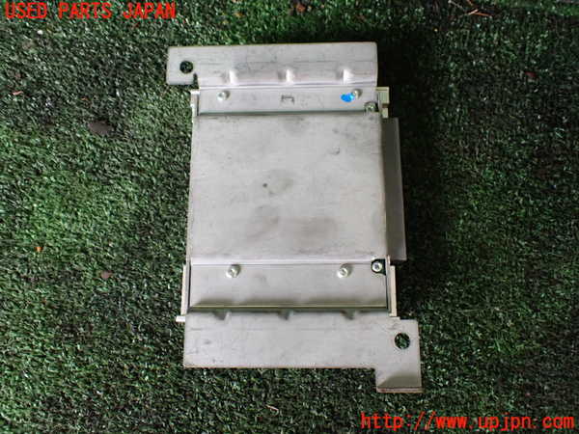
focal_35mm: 30
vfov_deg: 46.8
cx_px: 290
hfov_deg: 60.0
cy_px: 217
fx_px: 502
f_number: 2.3
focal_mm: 5.4
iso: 800
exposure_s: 1/50
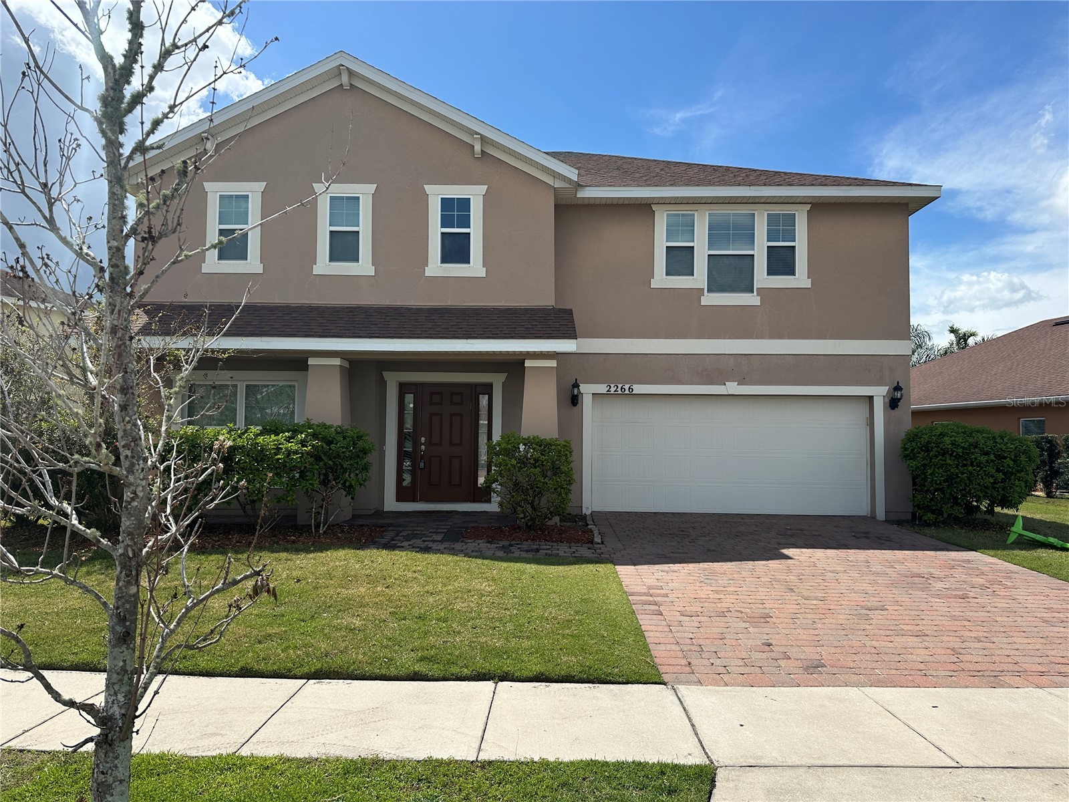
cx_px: 534
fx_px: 741
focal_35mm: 24
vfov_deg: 56.8
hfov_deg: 71.6
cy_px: 401
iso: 80
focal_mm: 6.86
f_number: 1.78
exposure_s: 1/5263
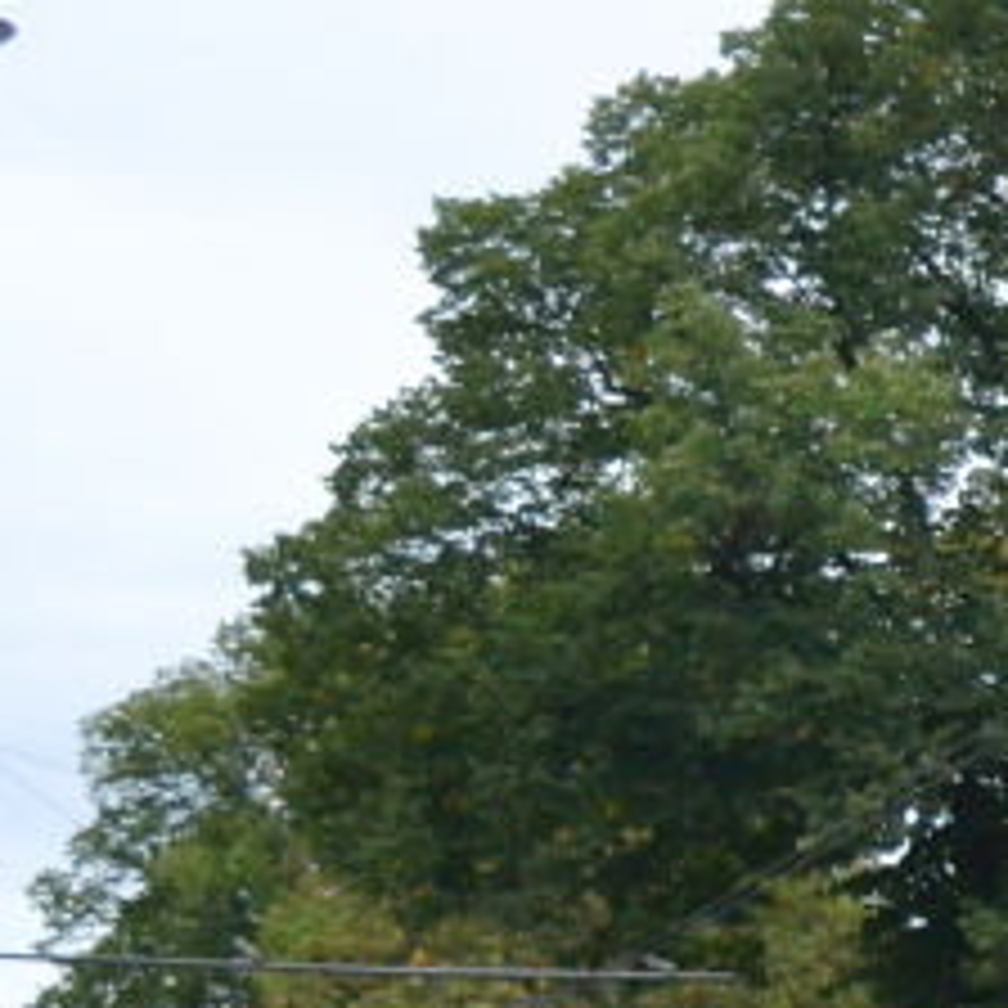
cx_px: 2493
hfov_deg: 7.8
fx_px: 6820
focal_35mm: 207
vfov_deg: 8.4
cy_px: 1154
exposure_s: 1/500
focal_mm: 28
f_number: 4.5
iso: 900
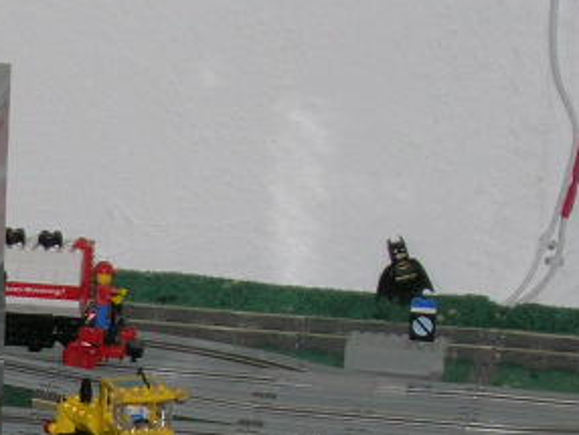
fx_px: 3951
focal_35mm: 236
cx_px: -223
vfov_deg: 6.3
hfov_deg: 8.2
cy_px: 480
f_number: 3.8
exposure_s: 1/60.1
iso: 84
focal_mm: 11
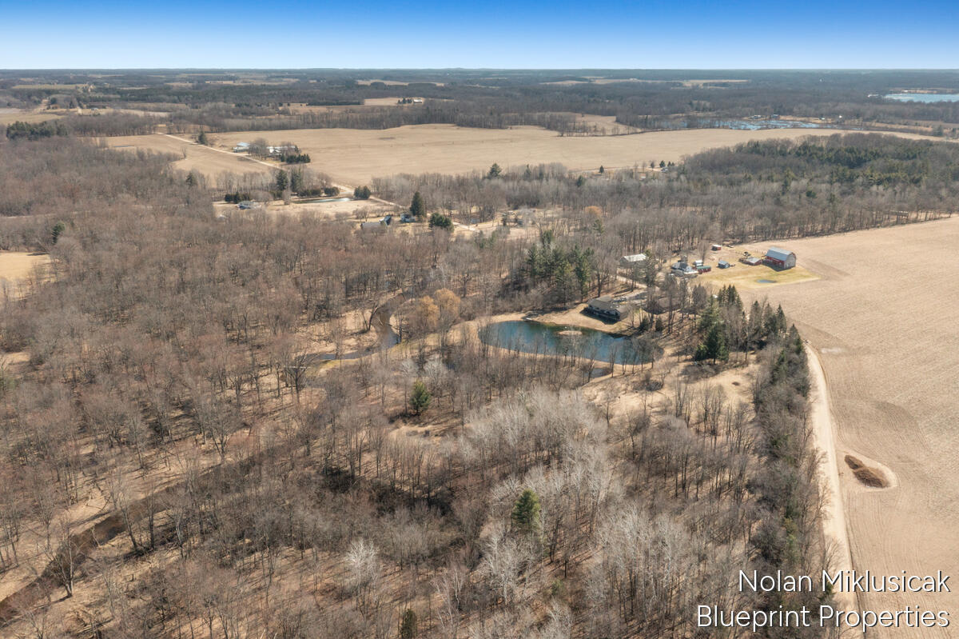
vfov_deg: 46.4
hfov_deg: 65.5
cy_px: 320
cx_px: 480
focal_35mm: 28
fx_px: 746
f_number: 11
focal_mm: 10.26
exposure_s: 1/400
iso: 200
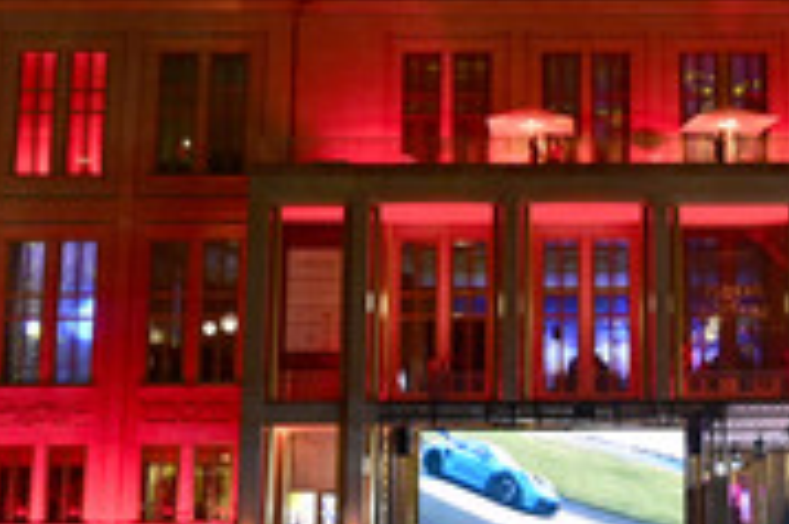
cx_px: 681
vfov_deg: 17.4
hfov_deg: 25.4
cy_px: 198
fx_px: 1708
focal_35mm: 78
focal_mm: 31
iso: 6400
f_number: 8
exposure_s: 1/60
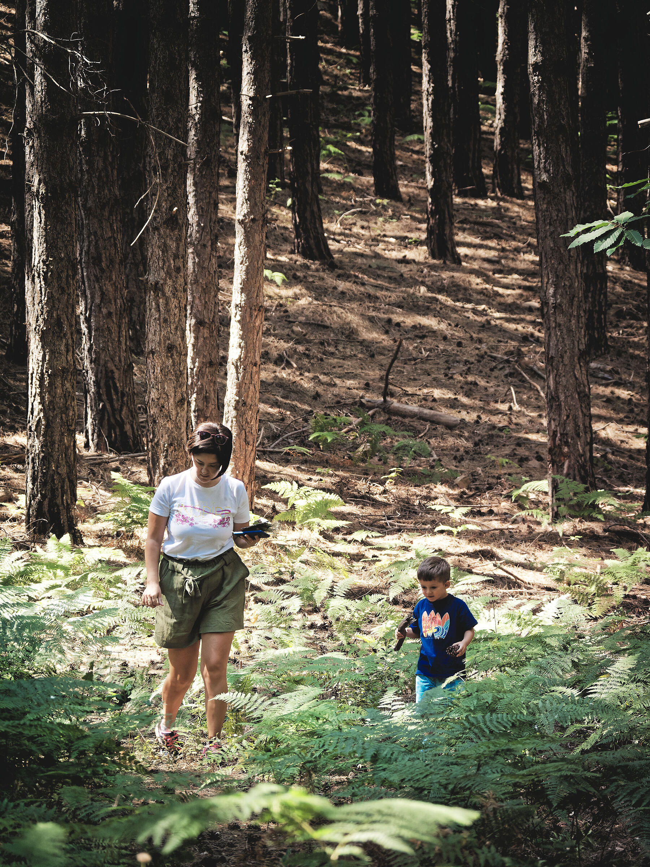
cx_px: 325
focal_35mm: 200
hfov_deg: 7.4
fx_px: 5007
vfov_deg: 9.9
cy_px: 434
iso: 3200
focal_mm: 100
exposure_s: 1/500
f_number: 5.6
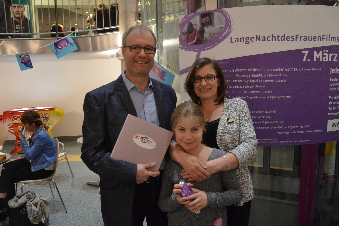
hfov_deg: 65.5
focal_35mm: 28
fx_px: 264
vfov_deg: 46.4
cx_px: 174
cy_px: 116
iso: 1600
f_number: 3.5
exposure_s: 1/30
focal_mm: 18
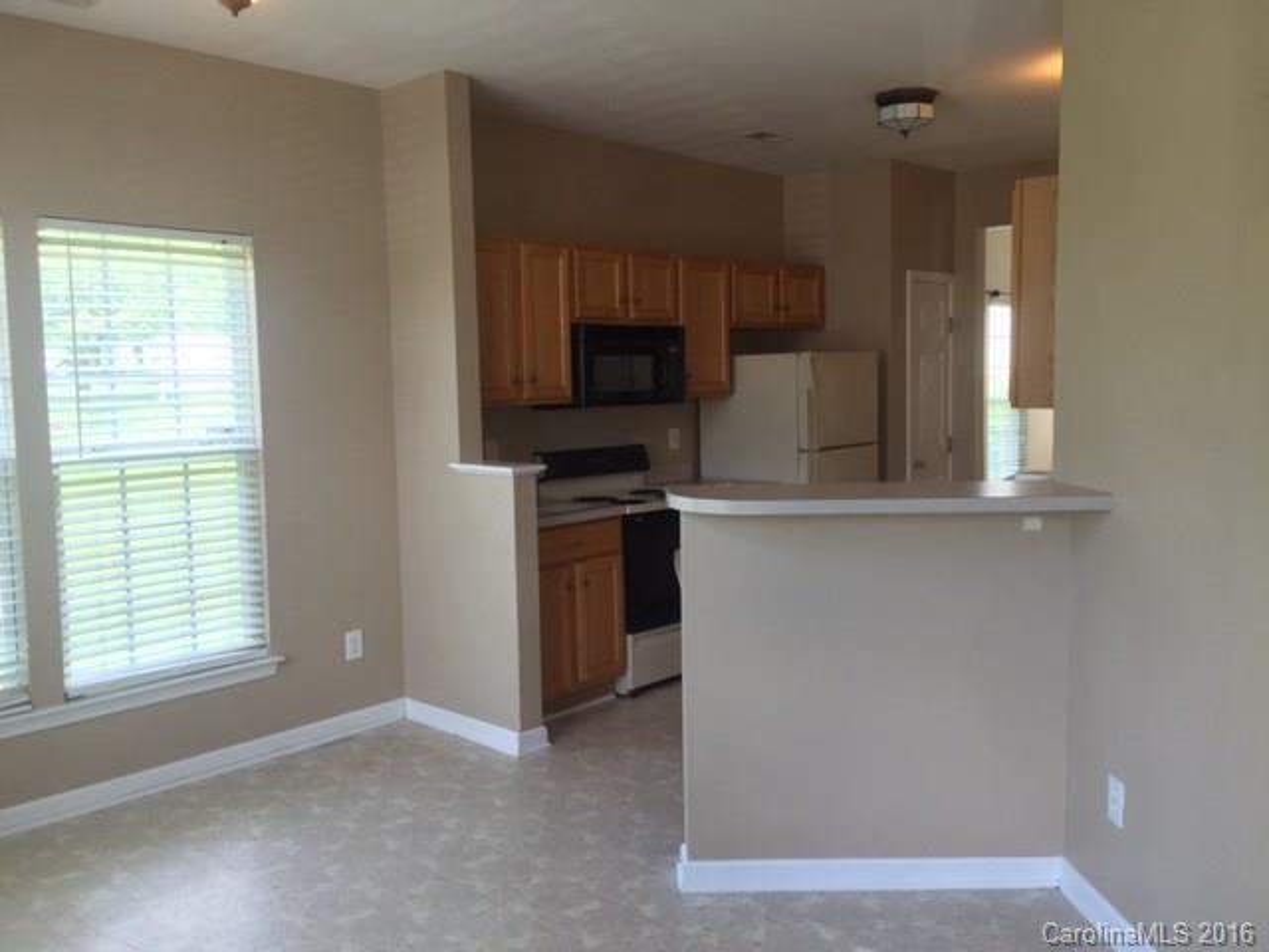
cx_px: 634
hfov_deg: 61.7
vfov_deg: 48.2
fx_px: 1063
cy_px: 476
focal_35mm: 29
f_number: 2.2
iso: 32
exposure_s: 1/40
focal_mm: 4.15
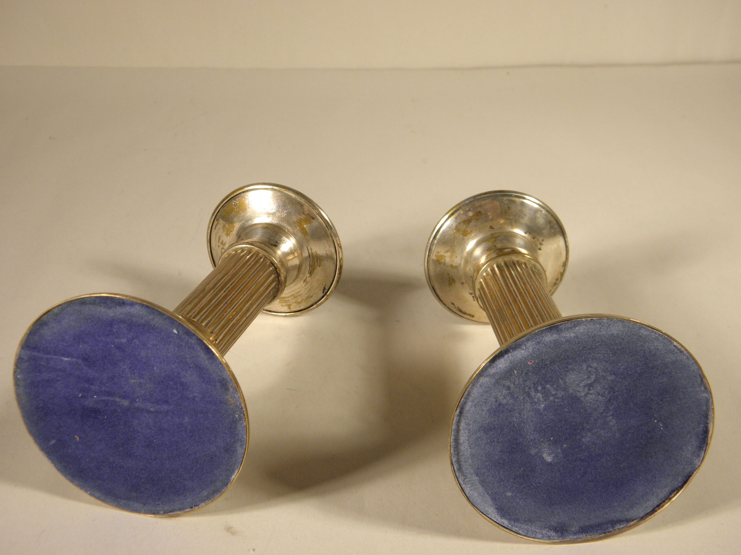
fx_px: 1006
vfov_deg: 30.9
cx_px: 370
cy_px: 278
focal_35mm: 47
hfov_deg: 40.4
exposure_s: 1/50
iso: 100
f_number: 3.9
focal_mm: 8.6
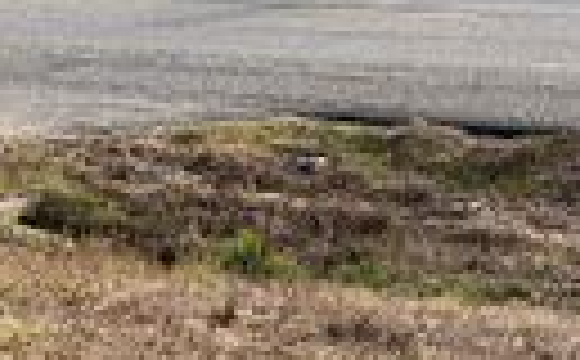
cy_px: 101
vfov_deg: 12.1
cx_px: 504
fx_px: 1688
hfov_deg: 19.2
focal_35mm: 107
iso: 50
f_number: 1.5
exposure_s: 1/1901
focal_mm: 5.7
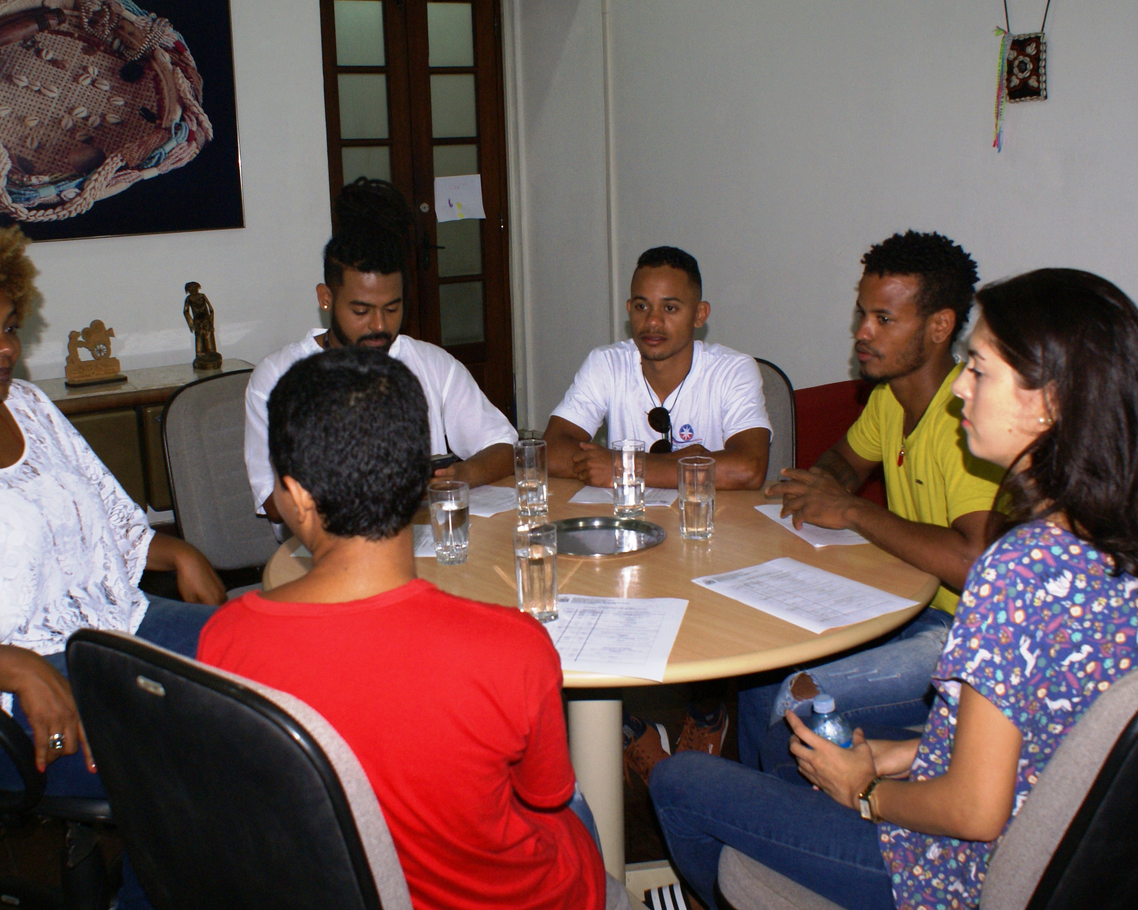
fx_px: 1212
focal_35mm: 36
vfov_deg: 41.1
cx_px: 519
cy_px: 469
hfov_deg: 50.2
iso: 400
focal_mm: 18
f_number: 5.6
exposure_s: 1/60
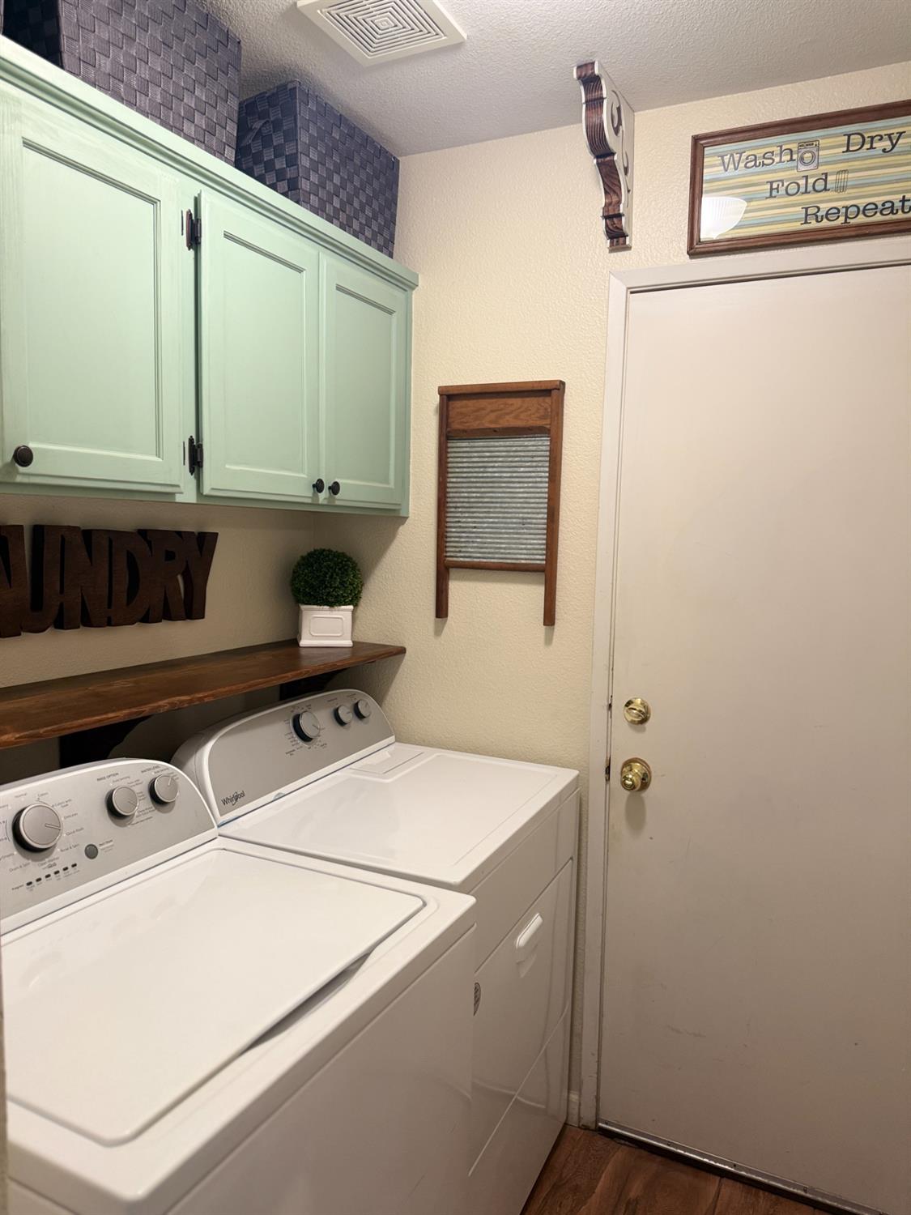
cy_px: 608
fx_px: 842
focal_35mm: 24
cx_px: 456
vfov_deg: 71.6
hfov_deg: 56.8
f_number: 1.78
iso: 160
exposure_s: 1/60
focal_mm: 6.76
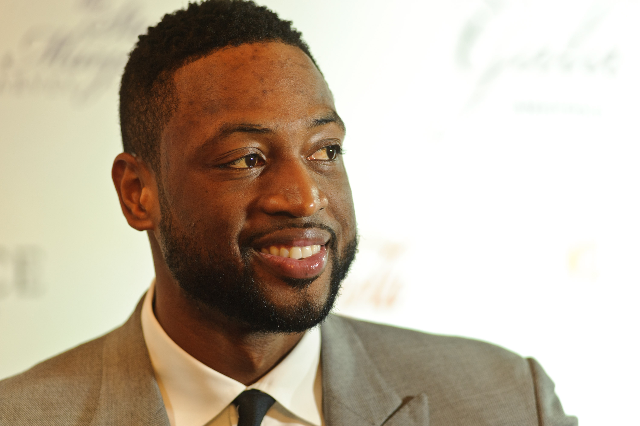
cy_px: 213
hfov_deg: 16.4
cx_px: 320
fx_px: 2221
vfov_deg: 11.0
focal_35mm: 125
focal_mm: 125
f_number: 3.5
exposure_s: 1/160
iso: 800
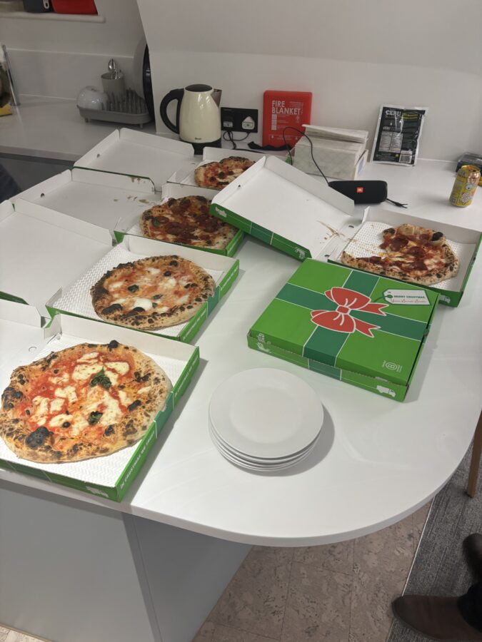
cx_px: 241
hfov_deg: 53.1
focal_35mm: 26
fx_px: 483
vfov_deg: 67.3
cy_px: 321
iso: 125
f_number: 1.6
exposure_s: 1/100
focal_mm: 5.96
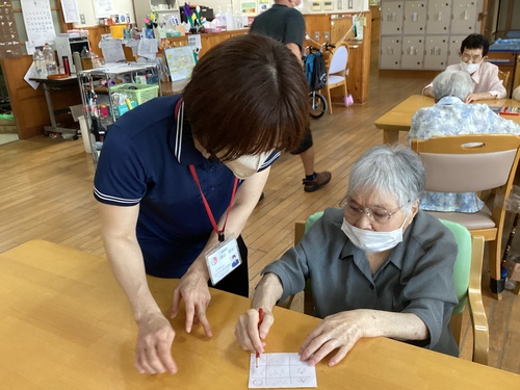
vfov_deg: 45.4
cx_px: 260
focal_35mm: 31
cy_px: 195
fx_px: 466
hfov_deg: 58.4
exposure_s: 1/60
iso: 250
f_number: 2.4
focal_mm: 3.3
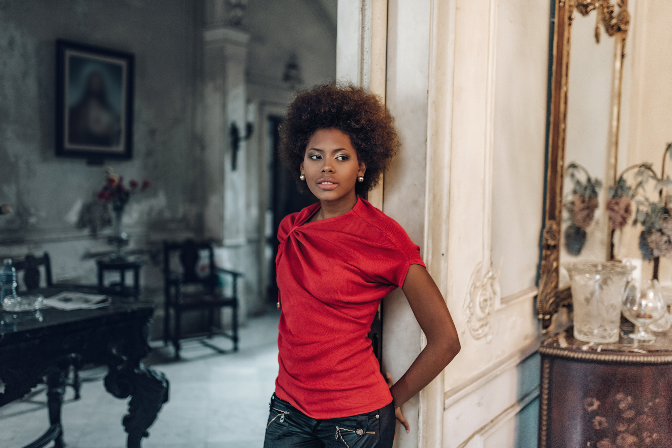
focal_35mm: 35
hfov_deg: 54.4
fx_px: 654
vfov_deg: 37.9
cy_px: 224
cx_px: 336
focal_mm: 35
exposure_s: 1/80
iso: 500
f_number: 1.4
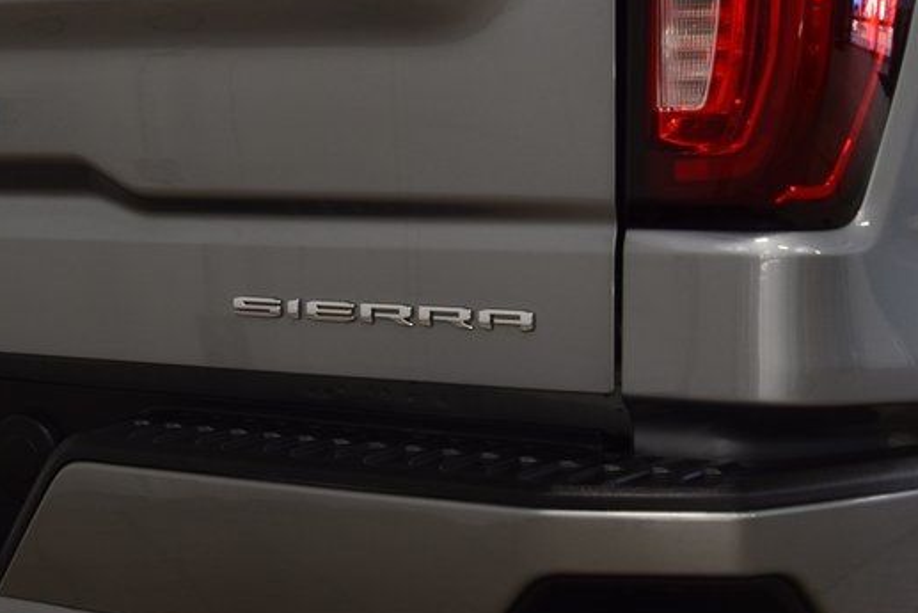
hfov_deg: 19.3
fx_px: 2652
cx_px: 96
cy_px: 251
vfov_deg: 13.2
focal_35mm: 104
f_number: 6.3
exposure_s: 1/20
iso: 400
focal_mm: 35
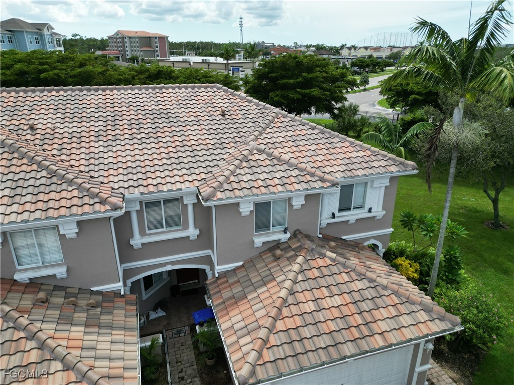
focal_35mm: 24
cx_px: 257
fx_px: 356
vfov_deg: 56.8
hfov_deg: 71.6
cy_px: 192
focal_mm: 6.72
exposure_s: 1/2500
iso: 200
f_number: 1.7
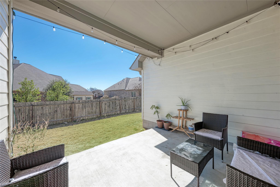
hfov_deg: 108.3
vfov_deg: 85.4
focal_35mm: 13
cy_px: 94
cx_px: 140
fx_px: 101
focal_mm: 13
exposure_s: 1/1000
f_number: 8
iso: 200
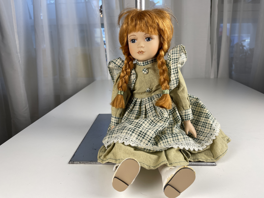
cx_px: 132
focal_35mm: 25
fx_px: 191
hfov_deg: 69.4
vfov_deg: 54.9
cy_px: 99
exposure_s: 1/100
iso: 32
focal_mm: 5.1
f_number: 1.6
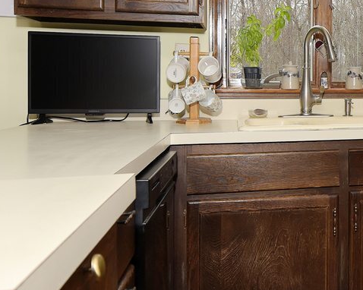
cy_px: 155
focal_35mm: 44
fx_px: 473
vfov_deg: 34.1
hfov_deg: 35.5
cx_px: 406
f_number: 5
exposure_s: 1/200
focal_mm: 14
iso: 200
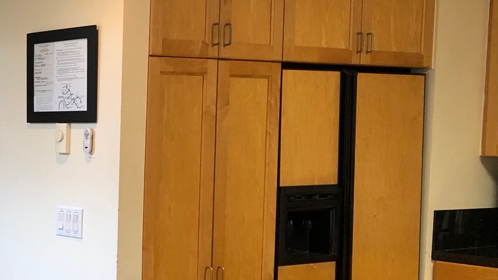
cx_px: -64
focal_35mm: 80
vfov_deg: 15.0
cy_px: 239
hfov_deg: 24.6
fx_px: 1056
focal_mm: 3.99
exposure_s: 1/24
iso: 32
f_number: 1.8
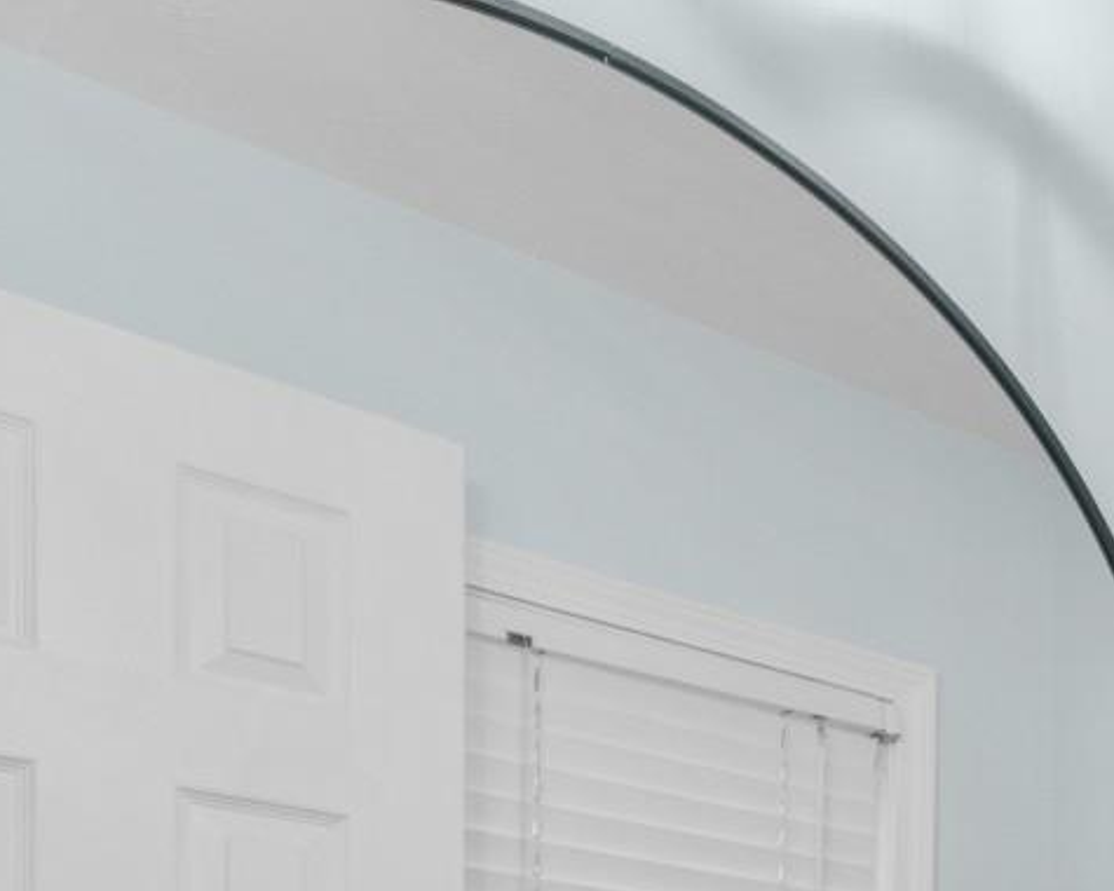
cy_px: 1264
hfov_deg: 29.6
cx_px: 1513
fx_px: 1583
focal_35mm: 48
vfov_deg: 25.4
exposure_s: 1/20
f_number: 4.5
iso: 100
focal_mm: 10
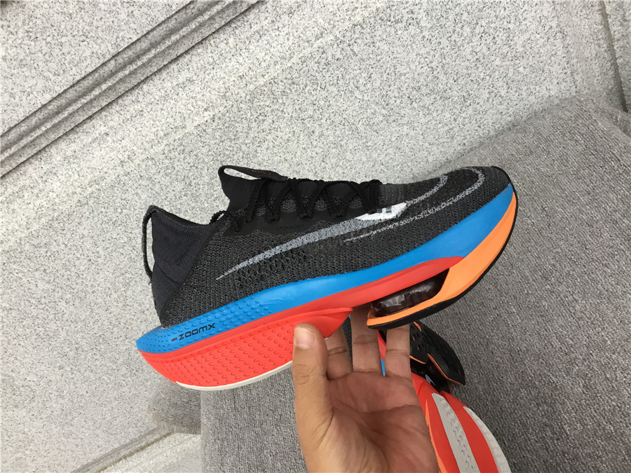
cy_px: 236
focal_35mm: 31
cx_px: 316
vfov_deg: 45.4
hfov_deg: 58.4
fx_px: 565
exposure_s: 1/33
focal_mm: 3.3
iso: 32
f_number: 2.4
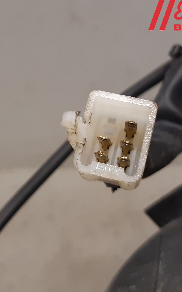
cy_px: 145
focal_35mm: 37
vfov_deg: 52.8
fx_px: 294
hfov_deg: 34.3
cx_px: 70
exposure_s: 1/50
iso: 160
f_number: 1.7
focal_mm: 3.93
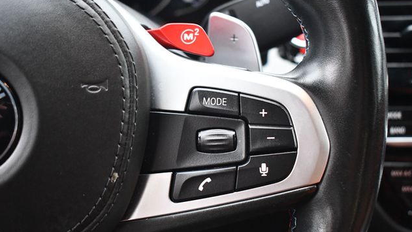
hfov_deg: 40.6
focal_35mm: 51
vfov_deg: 23.5
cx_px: 208
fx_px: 557
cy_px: 122
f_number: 4.5
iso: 2000
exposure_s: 1/125
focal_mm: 32
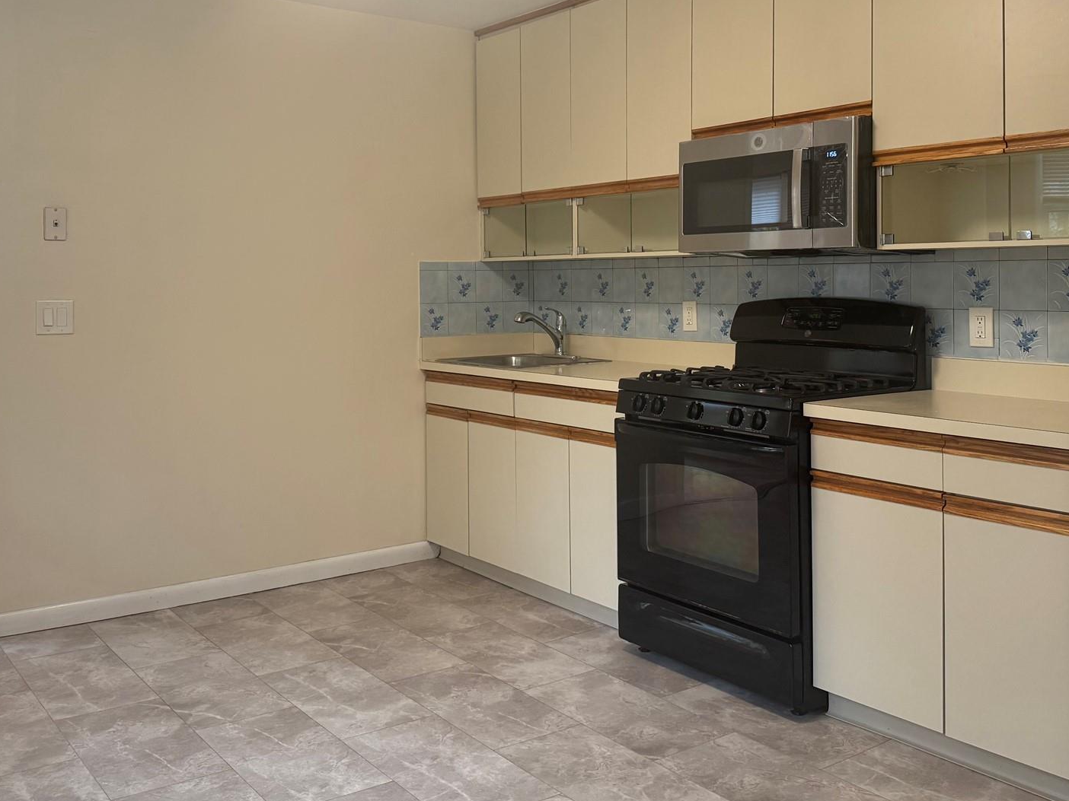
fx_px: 1081
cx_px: 538
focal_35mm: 35
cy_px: 277
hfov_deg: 52.6
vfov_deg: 40.3
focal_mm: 6.76
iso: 200
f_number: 1.78
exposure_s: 1/120
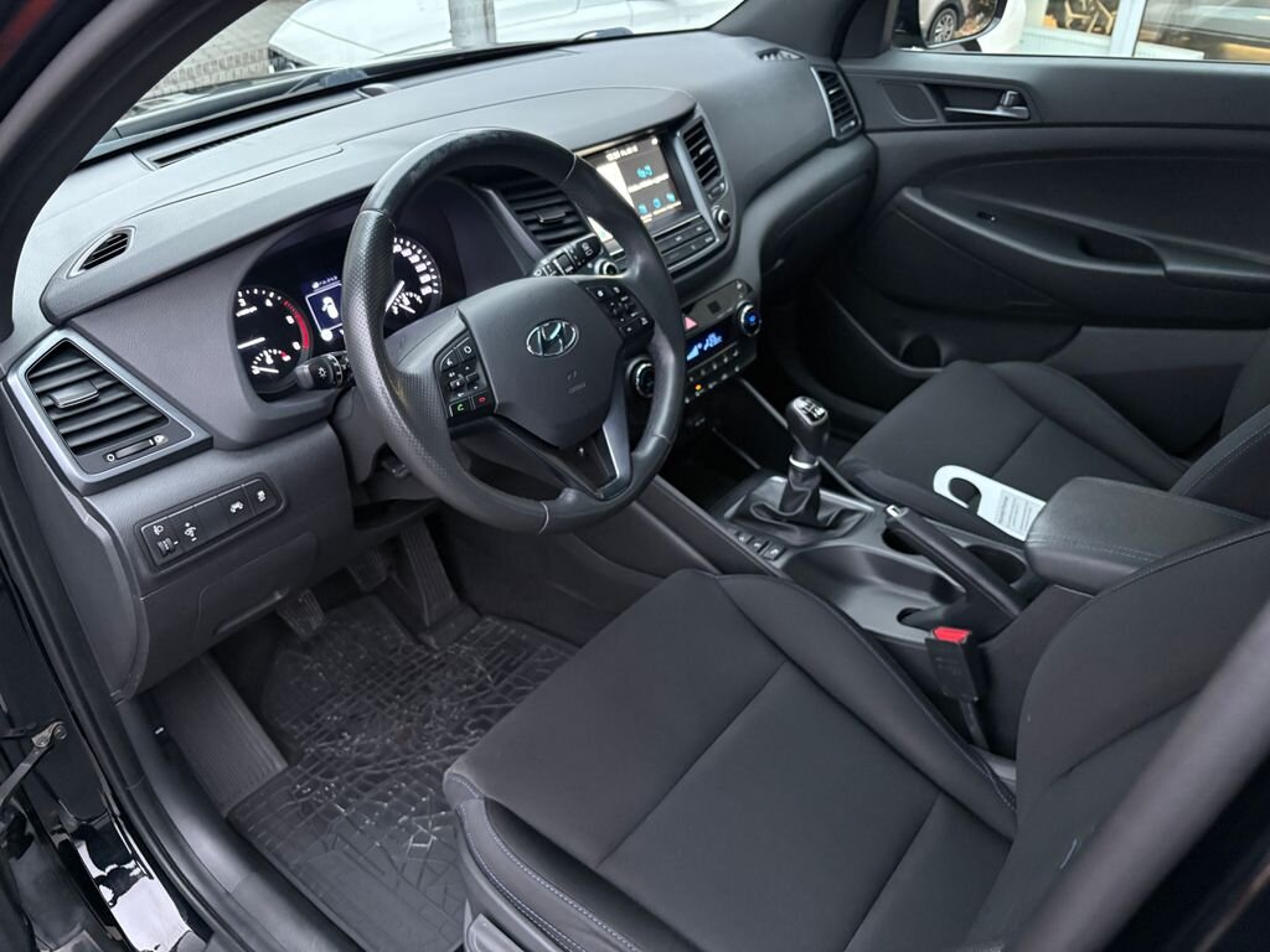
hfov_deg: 67.3
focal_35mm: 26
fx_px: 954
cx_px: 635
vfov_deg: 53.1
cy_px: 476
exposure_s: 1/33
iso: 640
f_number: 1.6
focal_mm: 5.96
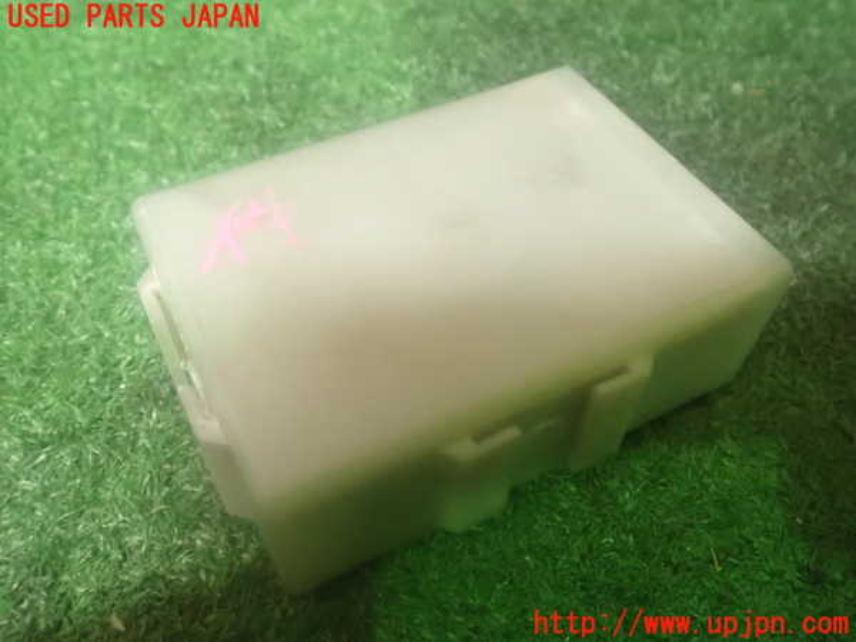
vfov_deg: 46.8
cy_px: 321
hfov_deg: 60.0
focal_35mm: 30
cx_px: 428
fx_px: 742
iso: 1600
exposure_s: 1/25
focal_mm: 5.5
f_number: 2.3
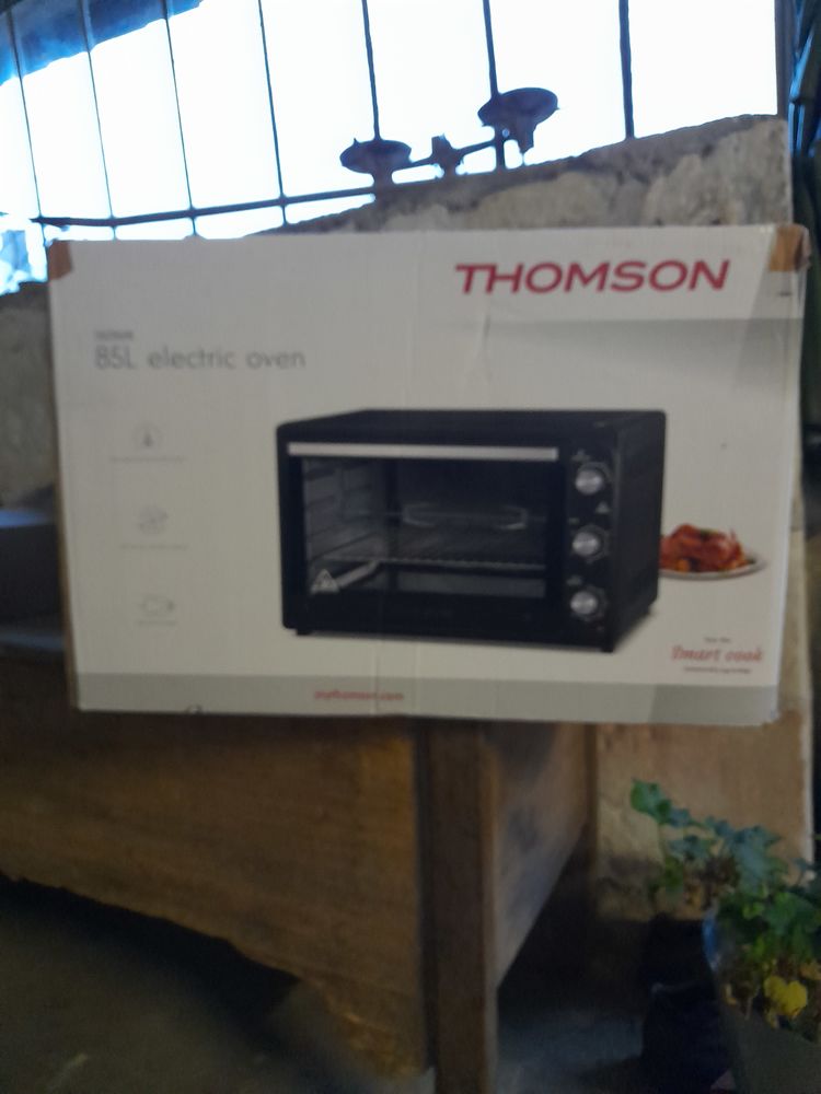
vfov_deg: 69.4
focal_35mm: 25
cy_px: 547
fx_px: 791
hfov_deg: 54.9
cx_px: 410
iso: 800
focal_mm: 4.6
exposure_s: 1/20
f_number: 2
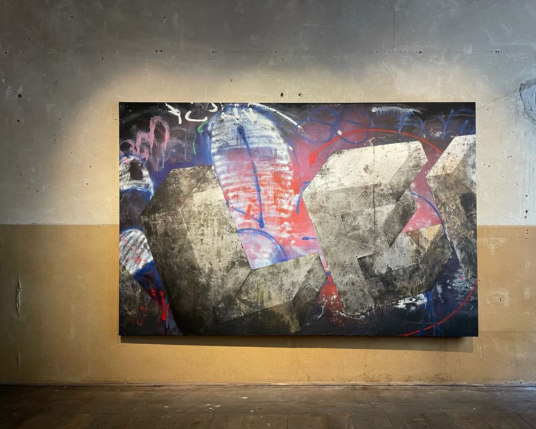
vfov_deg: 51.5
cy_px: 221
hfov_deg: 62.1
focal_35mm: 28
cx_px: 294
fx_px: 444
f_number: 1.6
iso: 160
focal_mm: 5.1
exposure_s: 1/50
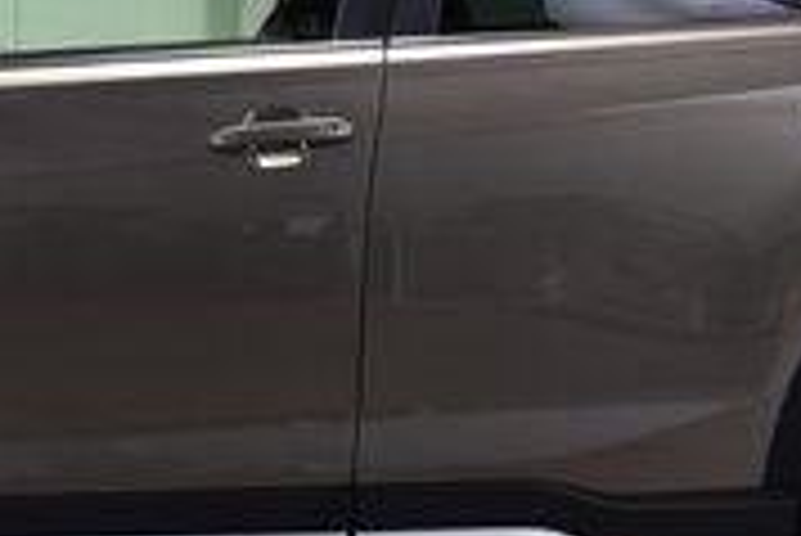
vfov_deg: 7.5
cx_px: 207
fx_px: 4075
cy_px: 200
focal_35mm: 183
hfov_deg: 11.2
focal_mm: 34
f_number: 6.3
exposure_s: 1/15
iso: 400
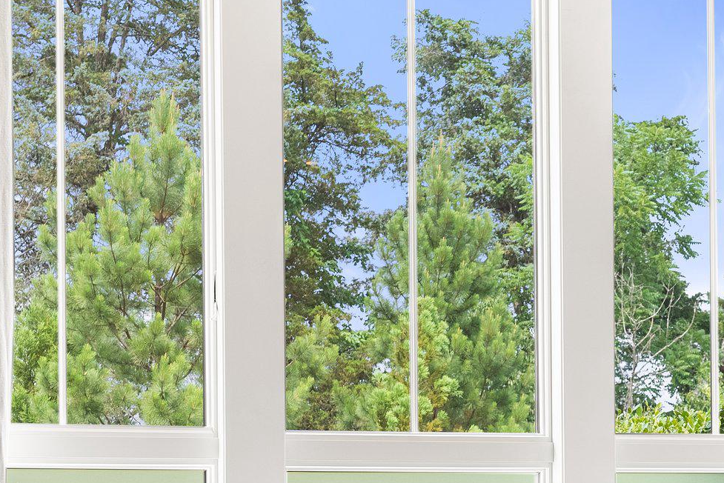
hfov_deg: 22.4
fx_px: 1770
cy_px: 490
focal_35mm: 88
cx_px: 692
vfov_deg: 15.3
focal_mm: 42
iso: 400
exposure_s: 1/3
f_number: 8
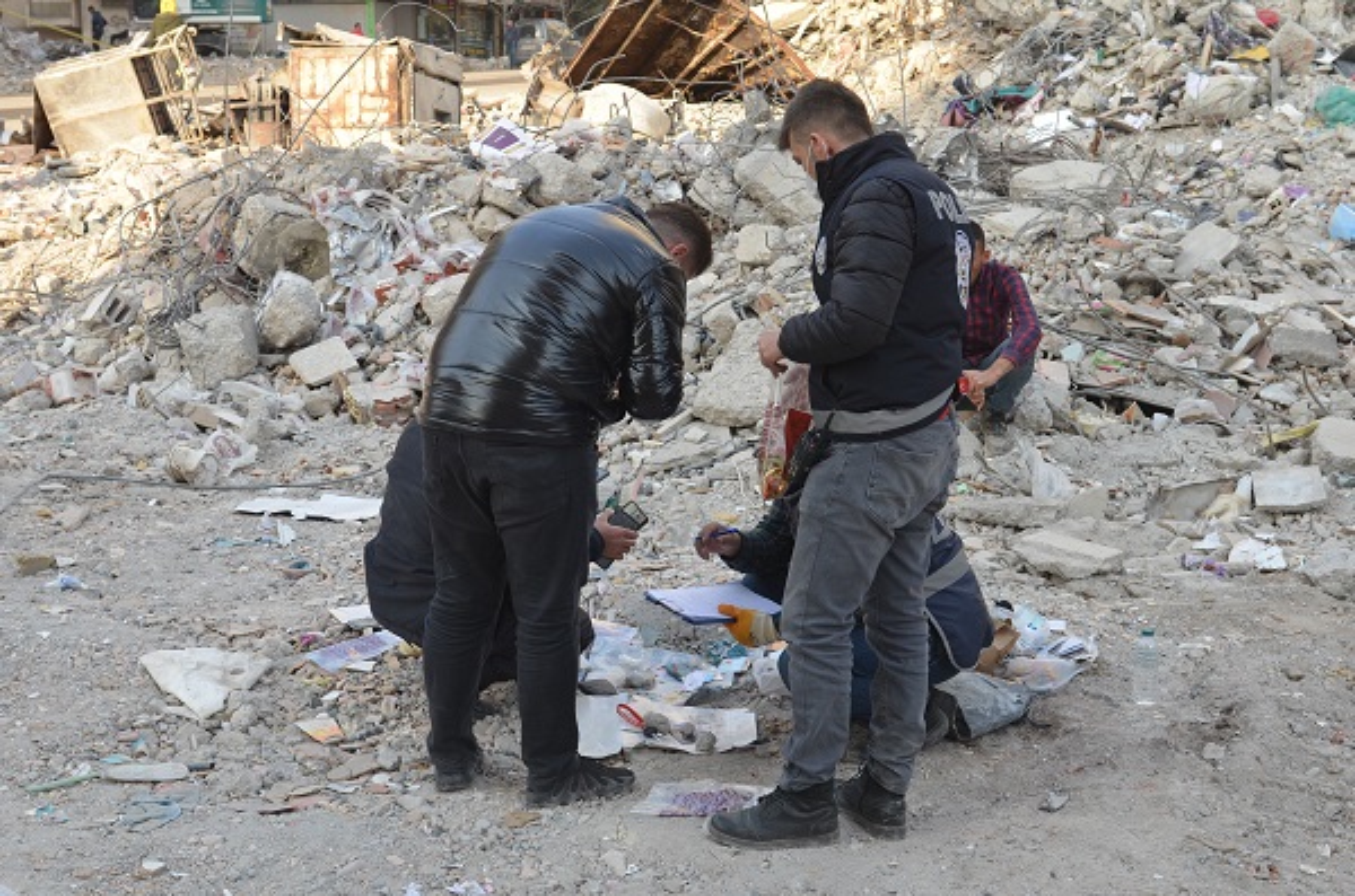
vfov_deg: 27.9
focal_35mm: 48
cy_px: 448
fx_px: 1802
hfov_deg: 41.2
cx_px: 678
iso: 200
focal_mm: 32
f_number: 6.3
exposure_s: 1/160
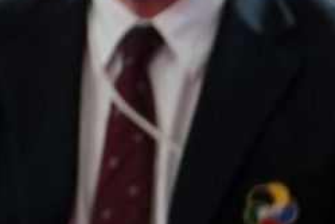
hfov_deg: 1.1
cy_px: -8
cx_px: -666
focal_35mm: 1937
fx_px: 18023
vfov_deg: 0.7
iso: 800
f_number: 2.8
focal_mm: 179
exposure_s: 1/1000
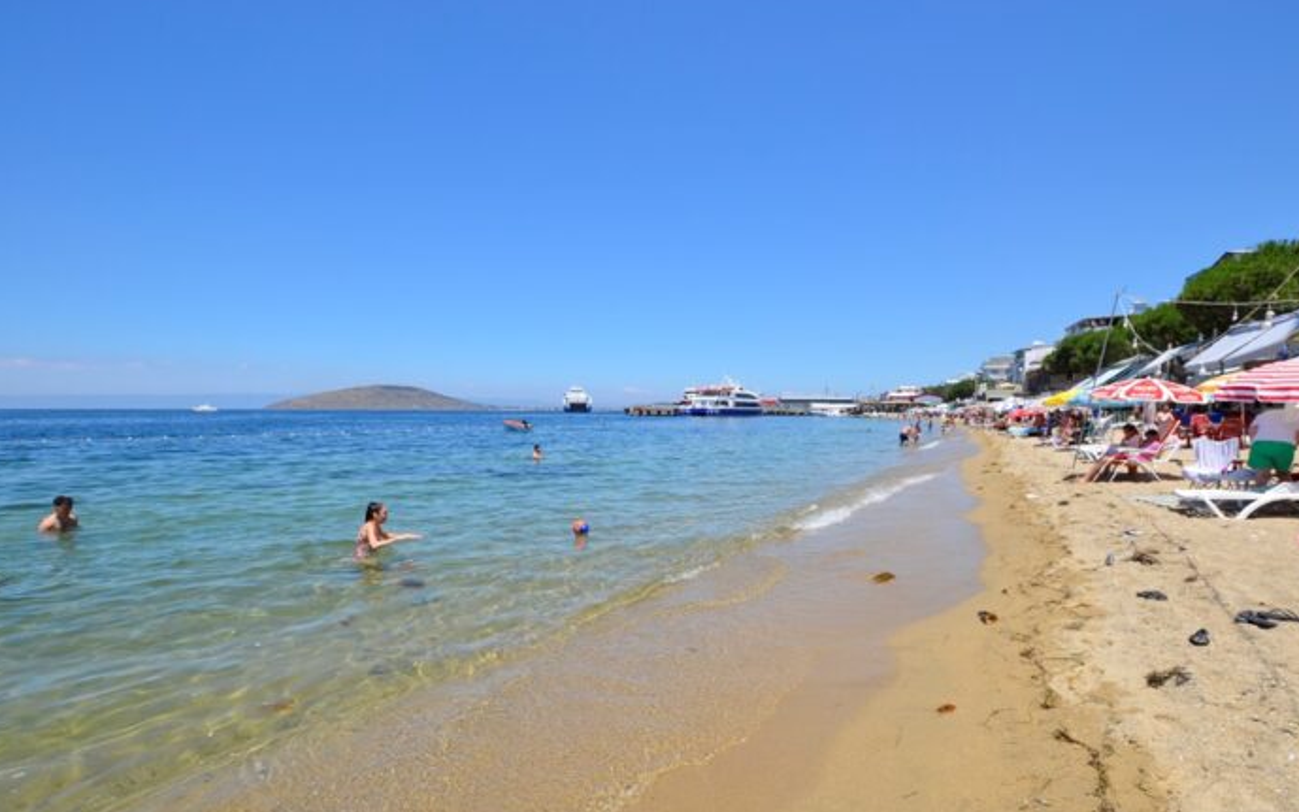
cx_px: 654
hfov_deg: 94.3
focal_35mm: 17
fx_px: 602
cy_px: 463
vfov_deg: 67.7
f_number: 8
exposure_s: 1/250
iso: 100
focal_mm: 10
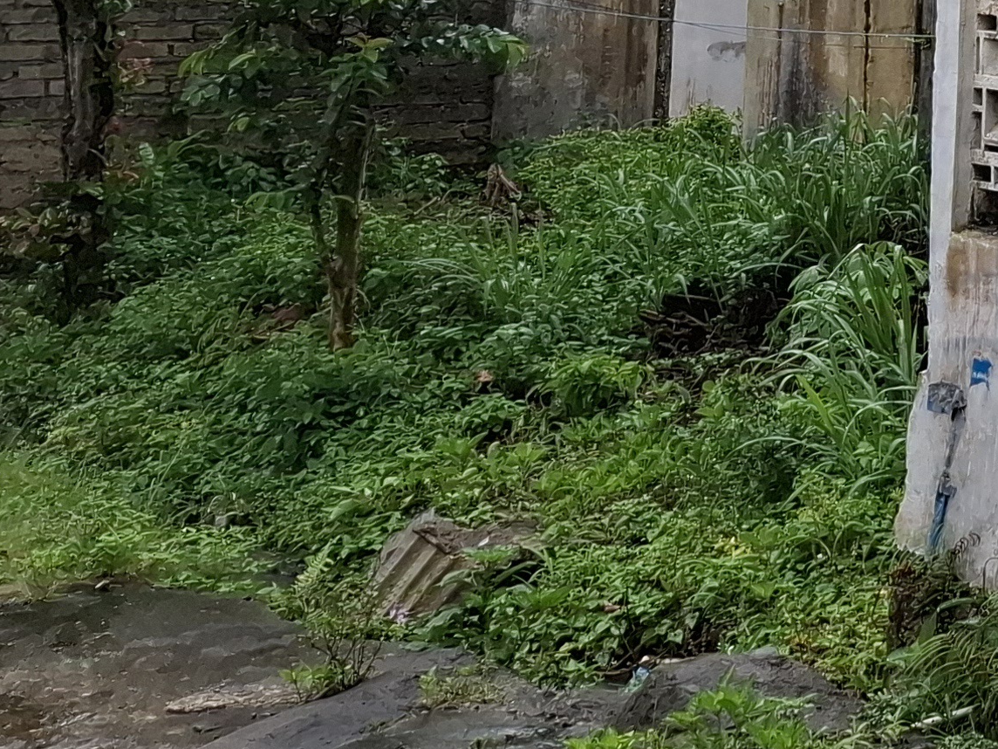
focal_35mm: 82
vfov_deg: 16.6
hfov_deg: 20.1
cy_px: -314
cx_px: 1552
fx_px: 2364
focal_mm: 5.54
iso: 50
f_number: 1.8
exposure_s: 1/435
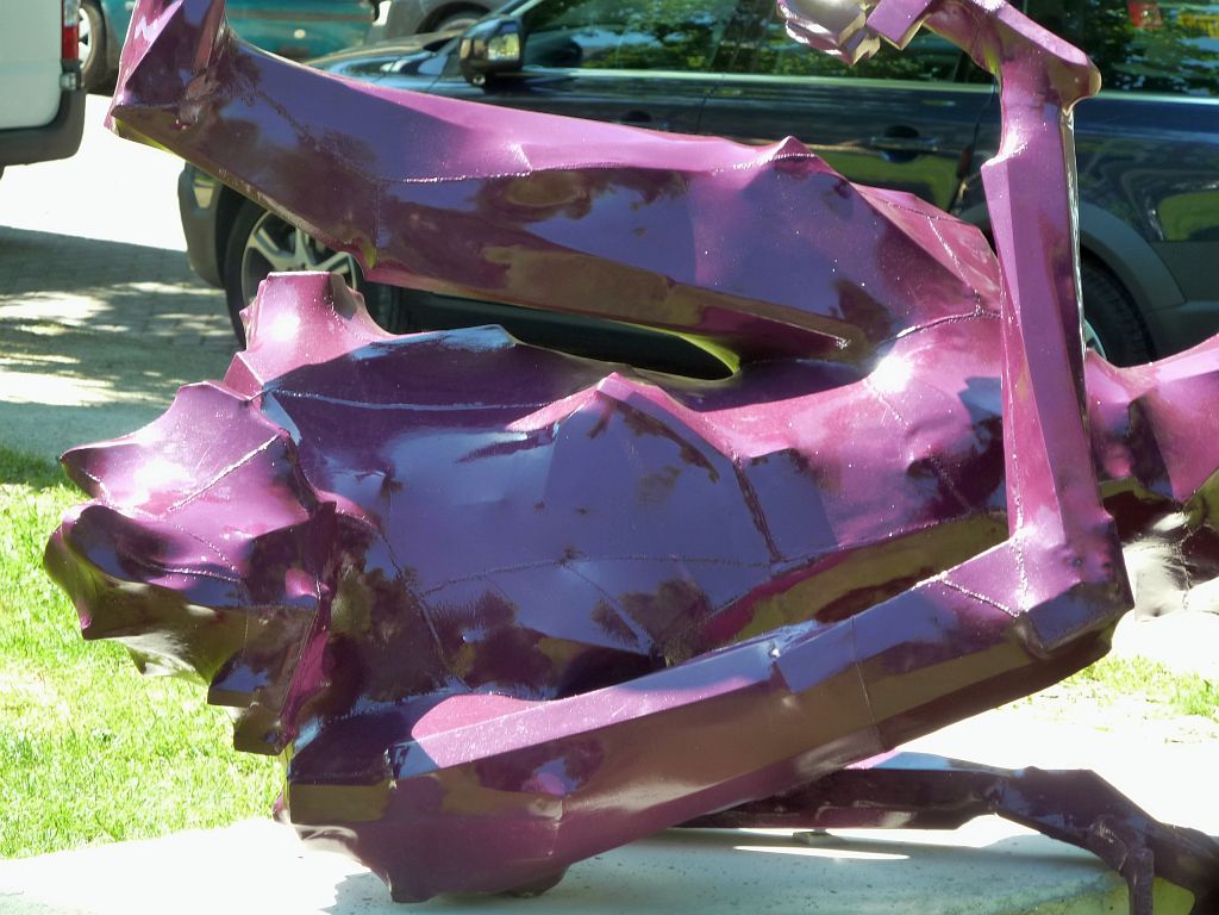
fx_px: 5177
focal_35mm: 147
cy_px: 458
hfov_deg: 13.4
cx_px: 610
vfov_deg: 10.1
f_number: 4.5
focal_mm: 24.1
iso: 160
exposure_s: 1/60
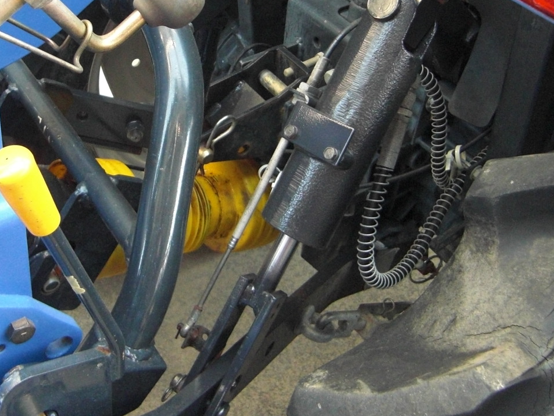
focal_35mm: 47
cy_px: 106
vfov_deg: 30.4
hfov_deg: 40.1
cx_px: 204
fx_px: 752
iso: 400
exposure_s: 1/125
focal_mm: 4.9
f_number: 2.6
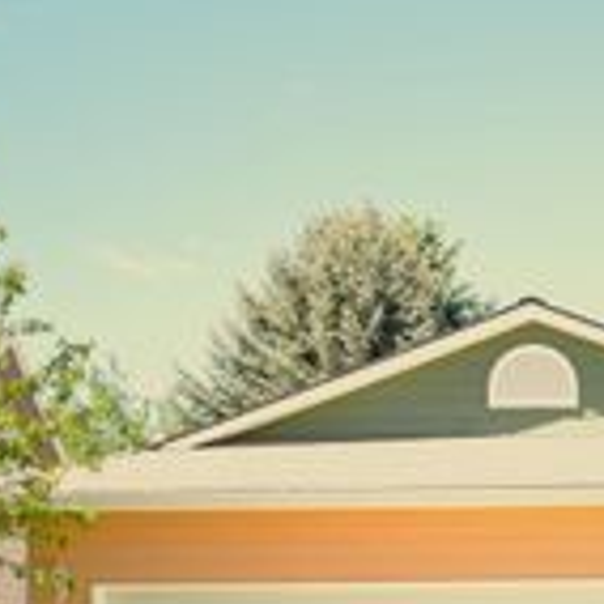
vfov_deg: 15.9
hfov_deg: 15.8
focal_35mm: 108
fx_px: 2132
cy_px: 534
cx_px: 595
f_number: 4
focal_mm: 24
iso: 100
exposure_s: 1/200
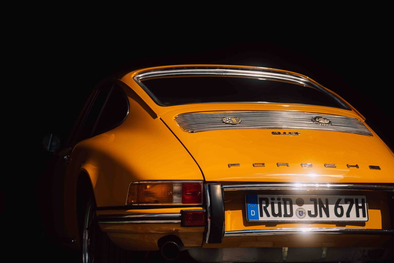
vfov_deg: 16.5
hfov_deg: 24.5
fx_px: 908
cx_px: 197
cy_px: 132
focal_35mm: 83
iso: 80
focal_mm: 55
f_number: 2.8
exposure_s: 1/800
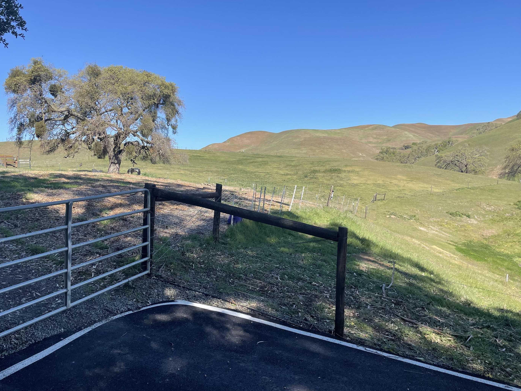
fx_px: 437
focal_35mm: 29
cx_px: 252
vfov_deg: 48.2
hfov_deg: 61.6
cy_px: 177
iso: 32
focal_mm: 4.2
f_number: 1.6
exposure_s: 1/2398
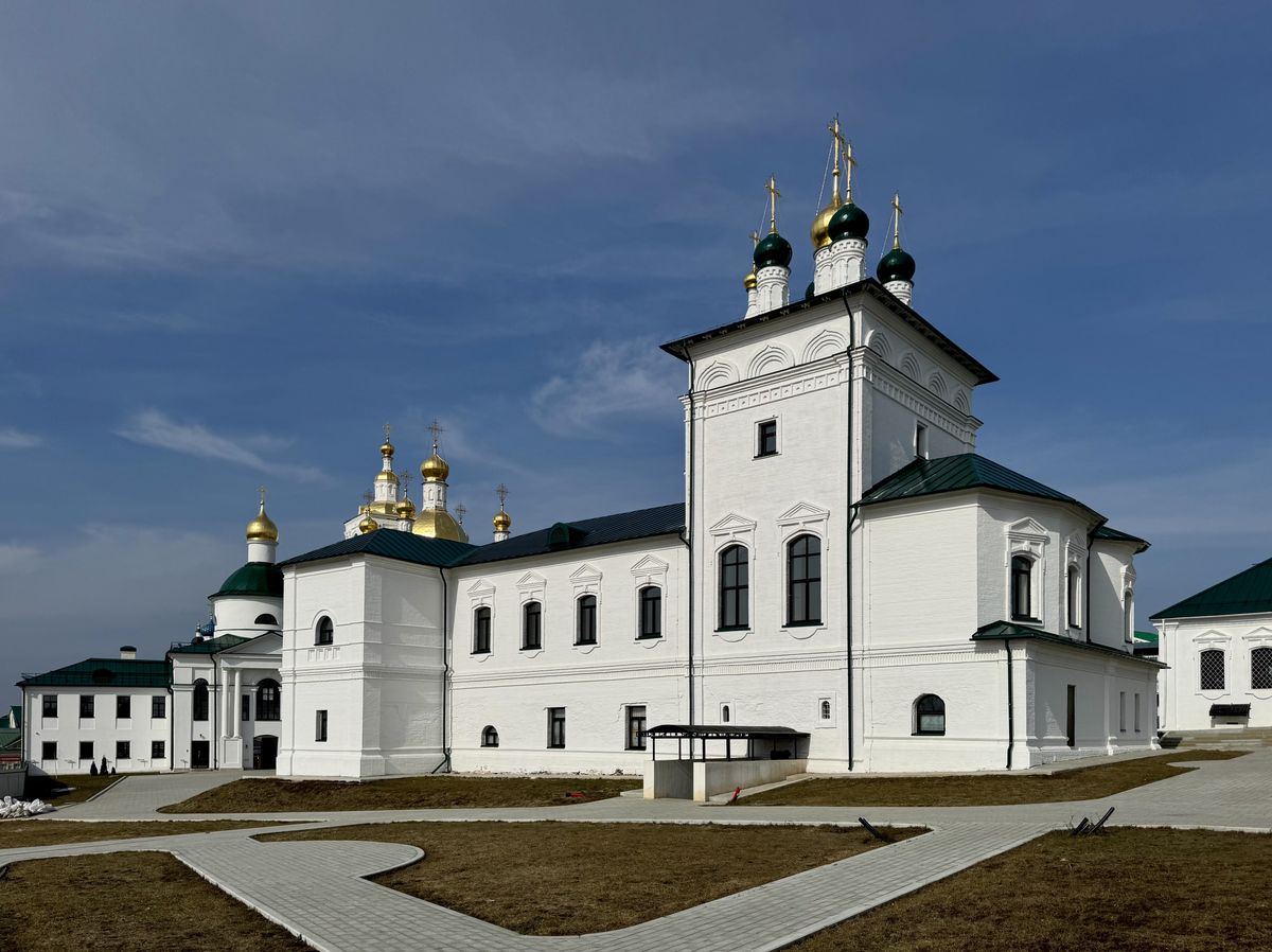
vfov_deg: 56.7
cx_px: 636
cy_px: 476
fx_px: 881
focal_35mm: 24
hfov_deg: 71.6
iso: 64
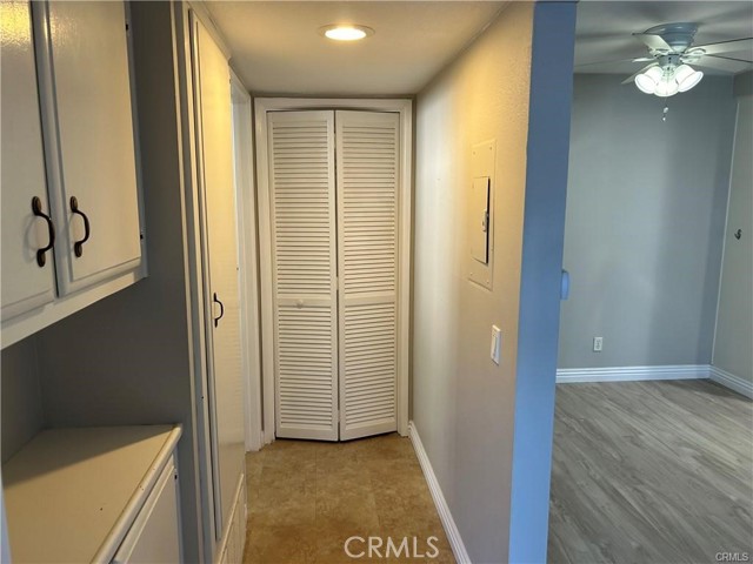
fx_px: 566
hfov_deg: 67.3
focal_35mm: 26
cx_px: 376
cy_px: 282
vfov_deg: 53.1
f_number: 1.5
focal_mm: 5.7
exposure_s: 1/60
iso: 80
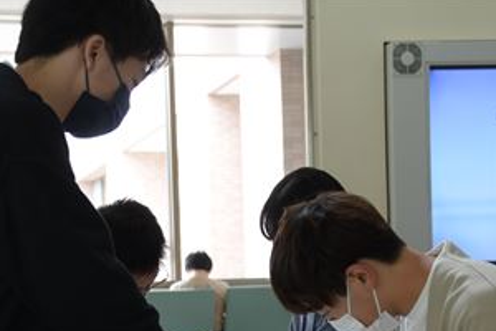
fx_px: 1309
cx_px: 225
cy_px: 271
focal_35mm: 95
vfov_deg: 14.3
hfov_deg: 21.5
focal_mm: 38
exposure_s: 1/50
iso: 640
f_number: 4.2
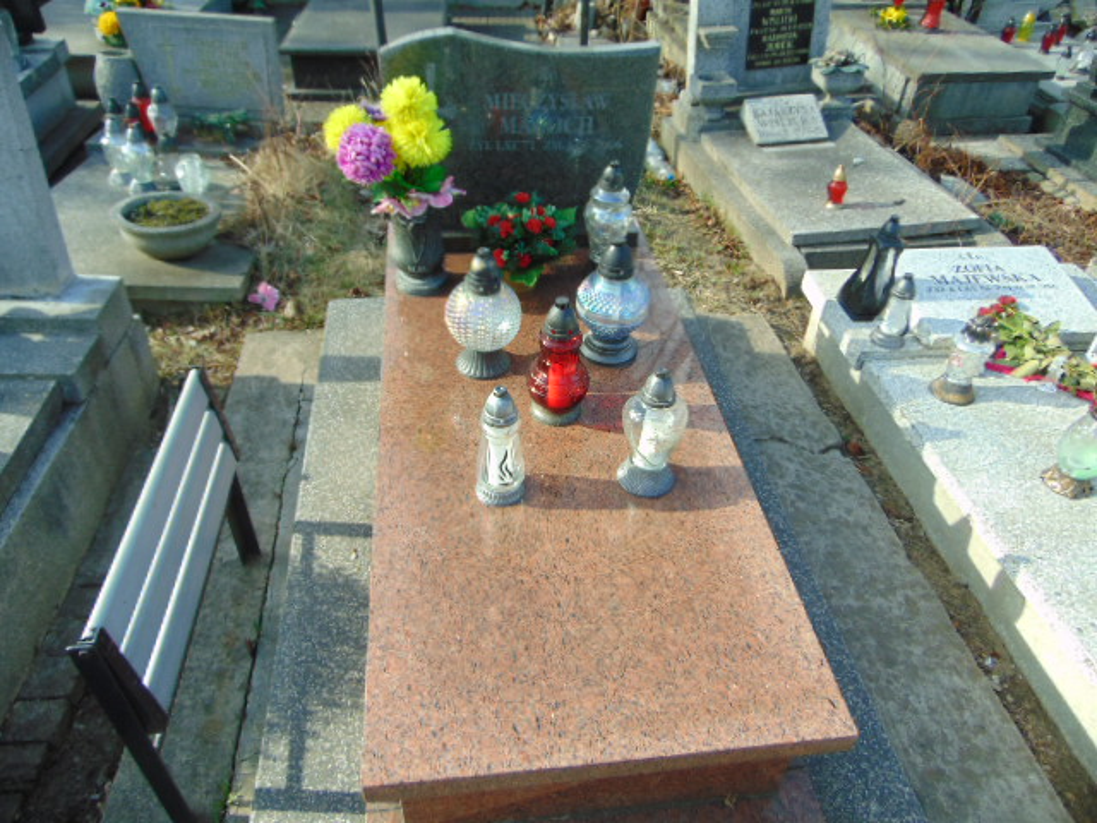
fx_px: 792
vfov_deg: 54.9
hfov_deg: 69.4
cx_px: 548
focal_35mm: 25
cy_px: 412
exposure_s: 1/320
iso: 80
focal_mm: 4.5
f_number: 3
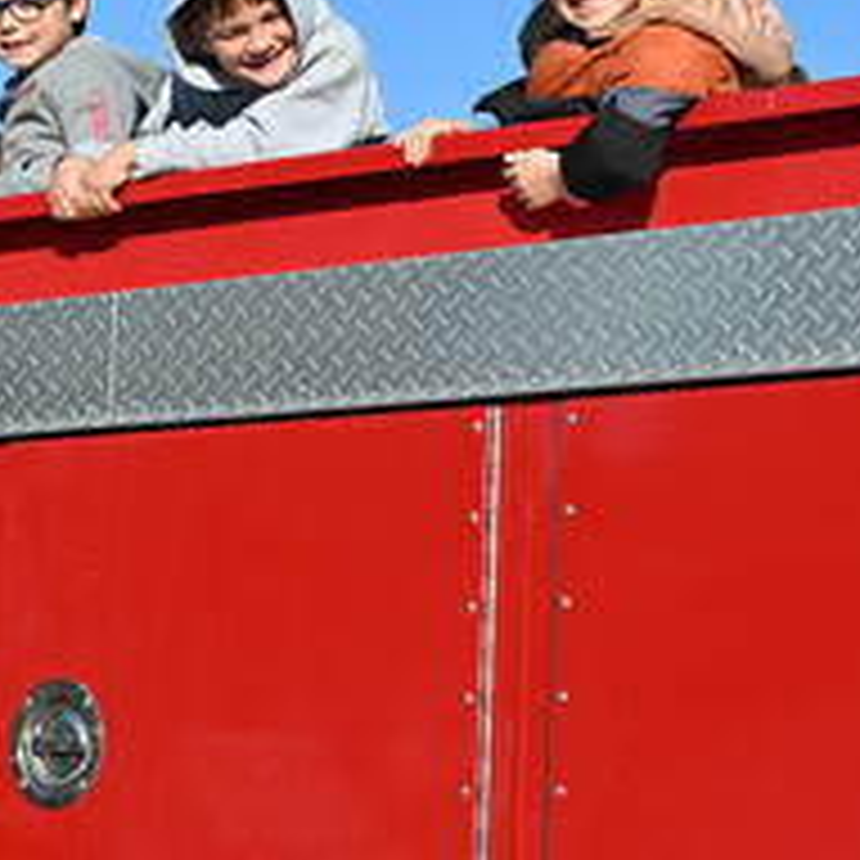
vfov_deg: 14.3
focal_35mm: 122
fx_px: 3429
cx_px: 351
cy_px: 288
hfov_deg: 14.3
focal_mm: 38
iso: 200
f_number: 5.6
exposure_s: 1/1000
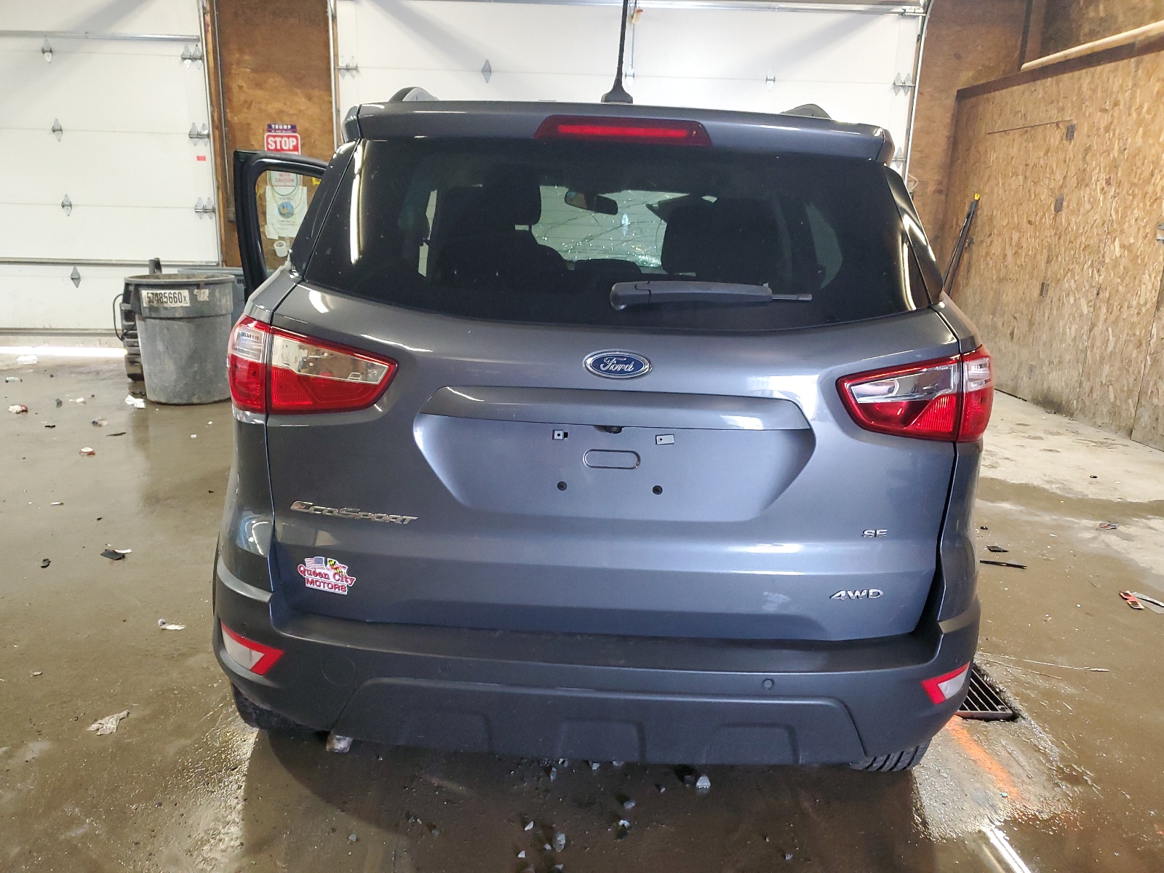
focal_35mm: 26
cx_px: 582
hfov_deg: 67.3
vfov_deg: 53.1
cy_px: 436
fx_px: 874
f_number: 1.5
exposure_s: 1/60.2
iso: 267
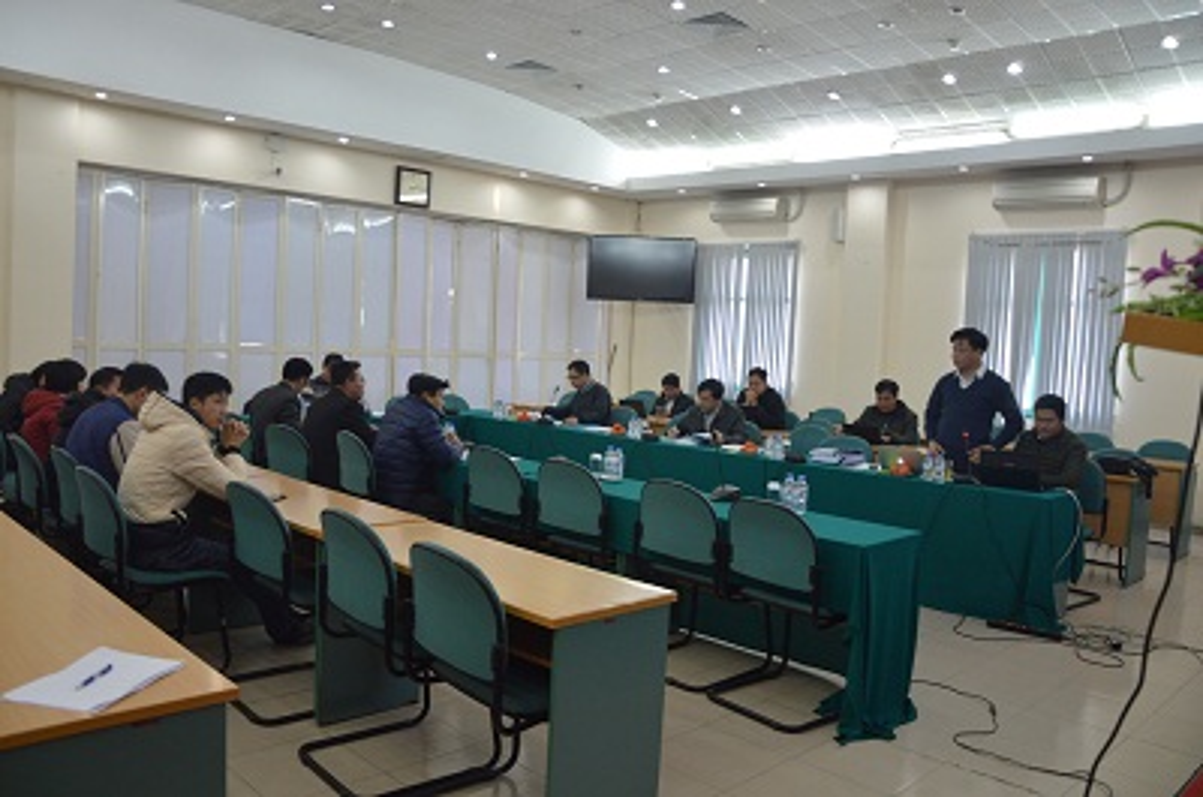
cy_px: 398
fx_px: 900
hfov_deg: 67.5
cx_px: 602
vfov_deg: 47.7
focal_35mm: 27
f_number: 3.5
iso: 200
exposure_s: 1/20
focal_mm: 18
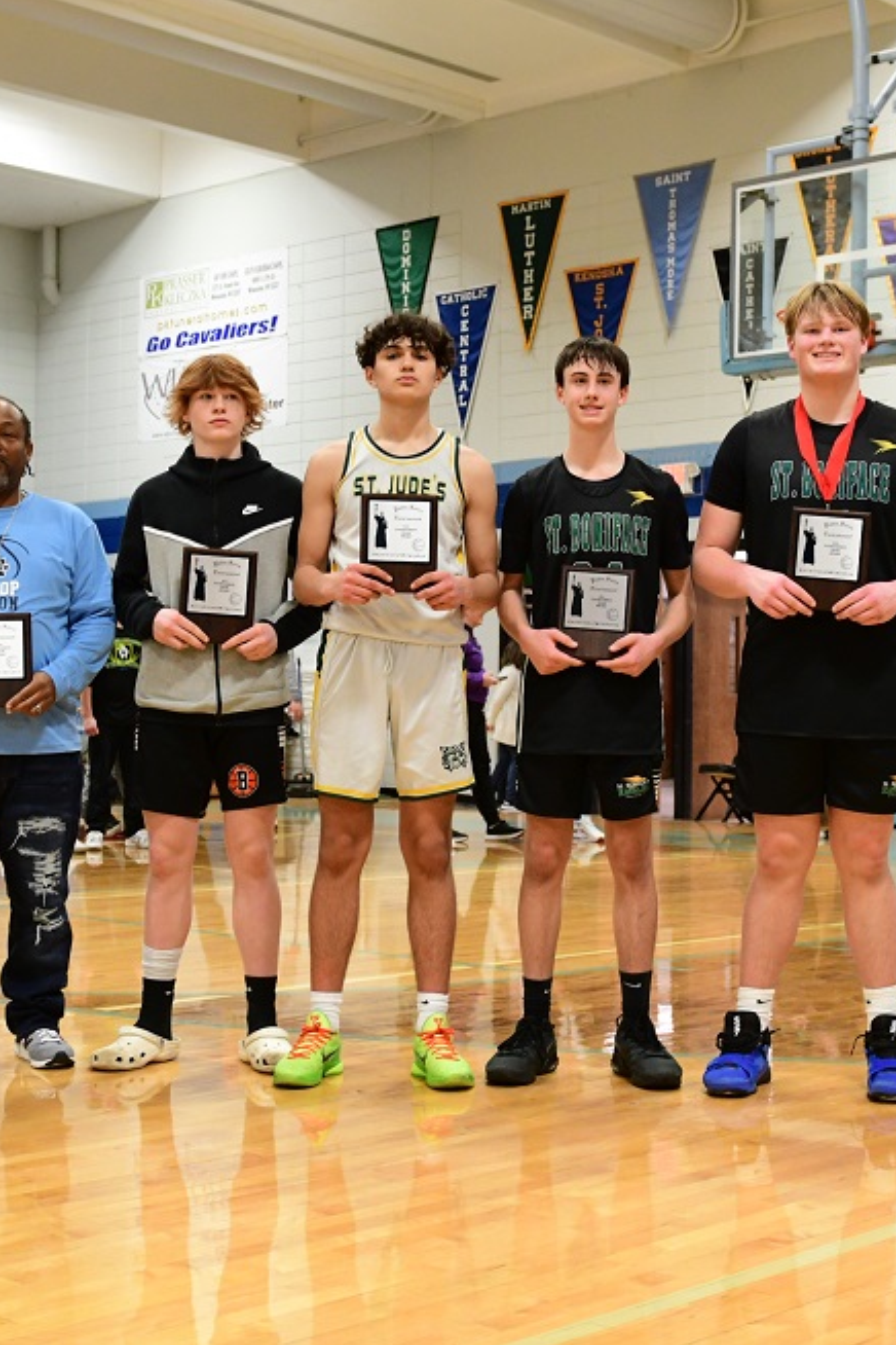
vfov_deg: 36.2
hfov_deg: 24.6
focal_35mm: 55
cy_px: 672
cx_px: 516
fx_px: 2053
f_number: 3.5
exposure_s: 1/100
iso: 2000
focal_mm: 24
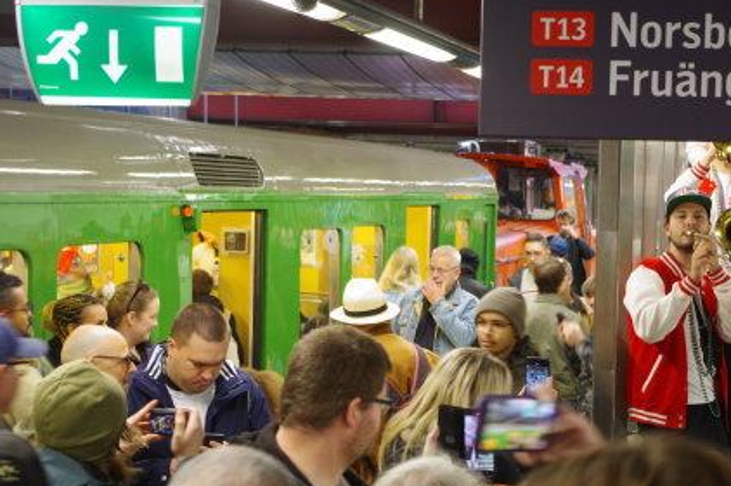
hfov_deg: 24.9
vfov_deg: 16.8
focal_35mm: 81
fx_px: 1644
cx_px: 504
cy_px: 330
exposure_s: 1/15
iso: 800
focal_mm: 37.5
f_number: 4.5
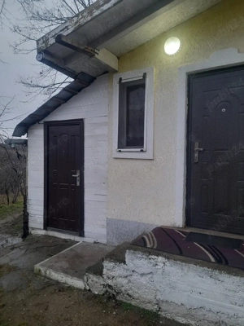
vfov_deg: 69.4
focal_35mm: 25
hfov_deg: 54.9
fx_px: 235
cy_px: 163
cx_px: 122
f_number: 2
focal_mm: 4.6
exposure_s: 1/50
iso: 80
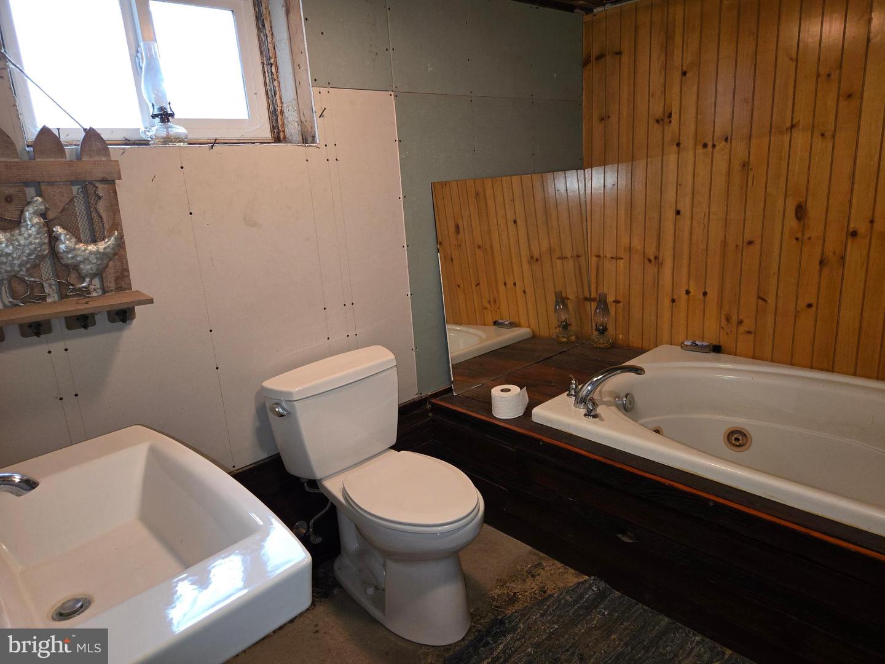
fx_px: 588
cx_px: 442
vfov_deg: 58.9
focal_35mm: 23
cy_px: 332
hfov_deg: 73.9
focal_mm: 5.4
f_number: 1.8
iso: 100
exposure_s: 1/24
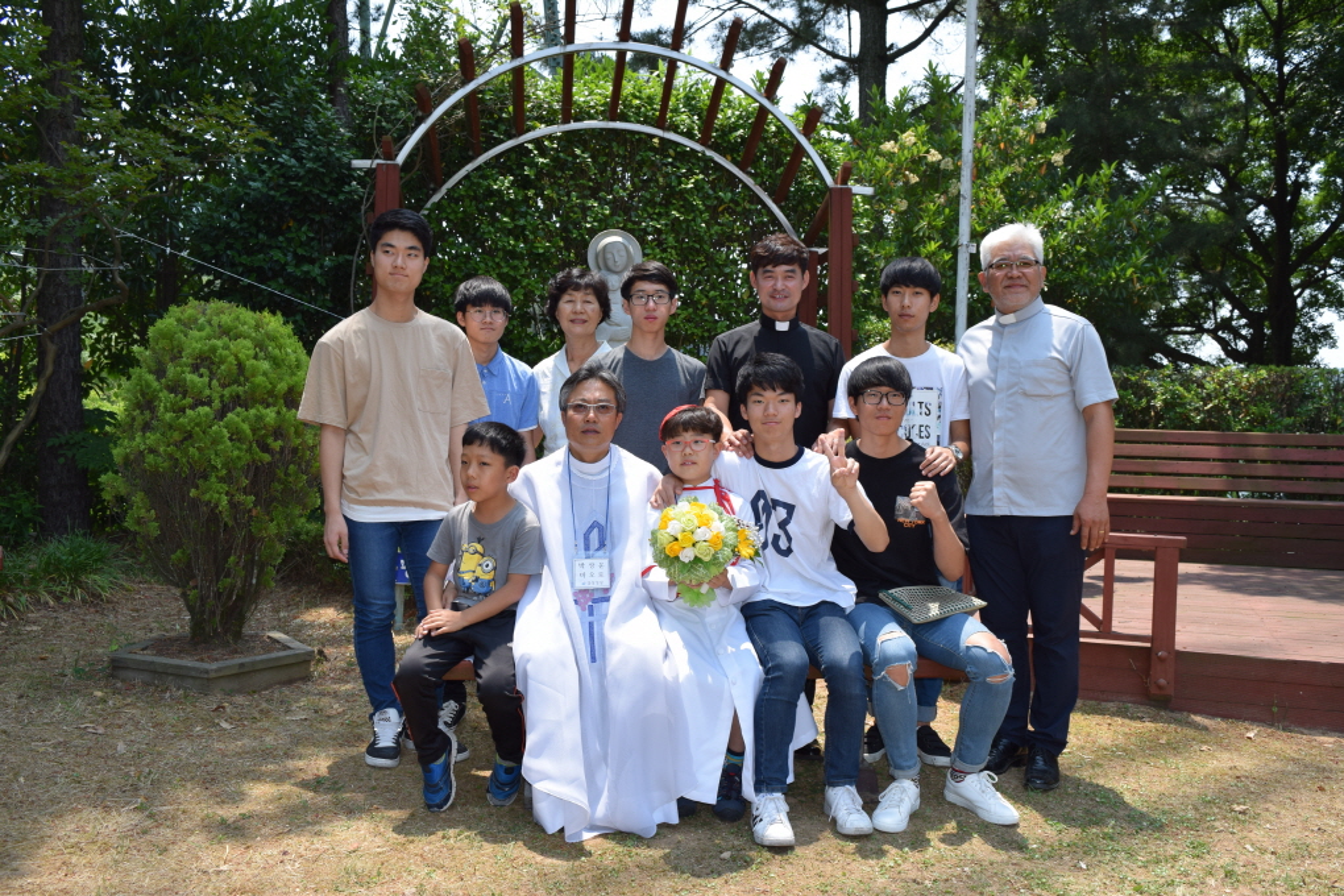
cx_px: 672
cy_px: 448
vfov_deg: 43.6
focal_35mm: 30
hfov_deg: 61.9
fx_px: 1120
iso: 100
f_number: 7.1
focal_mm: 20
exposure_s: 1/200
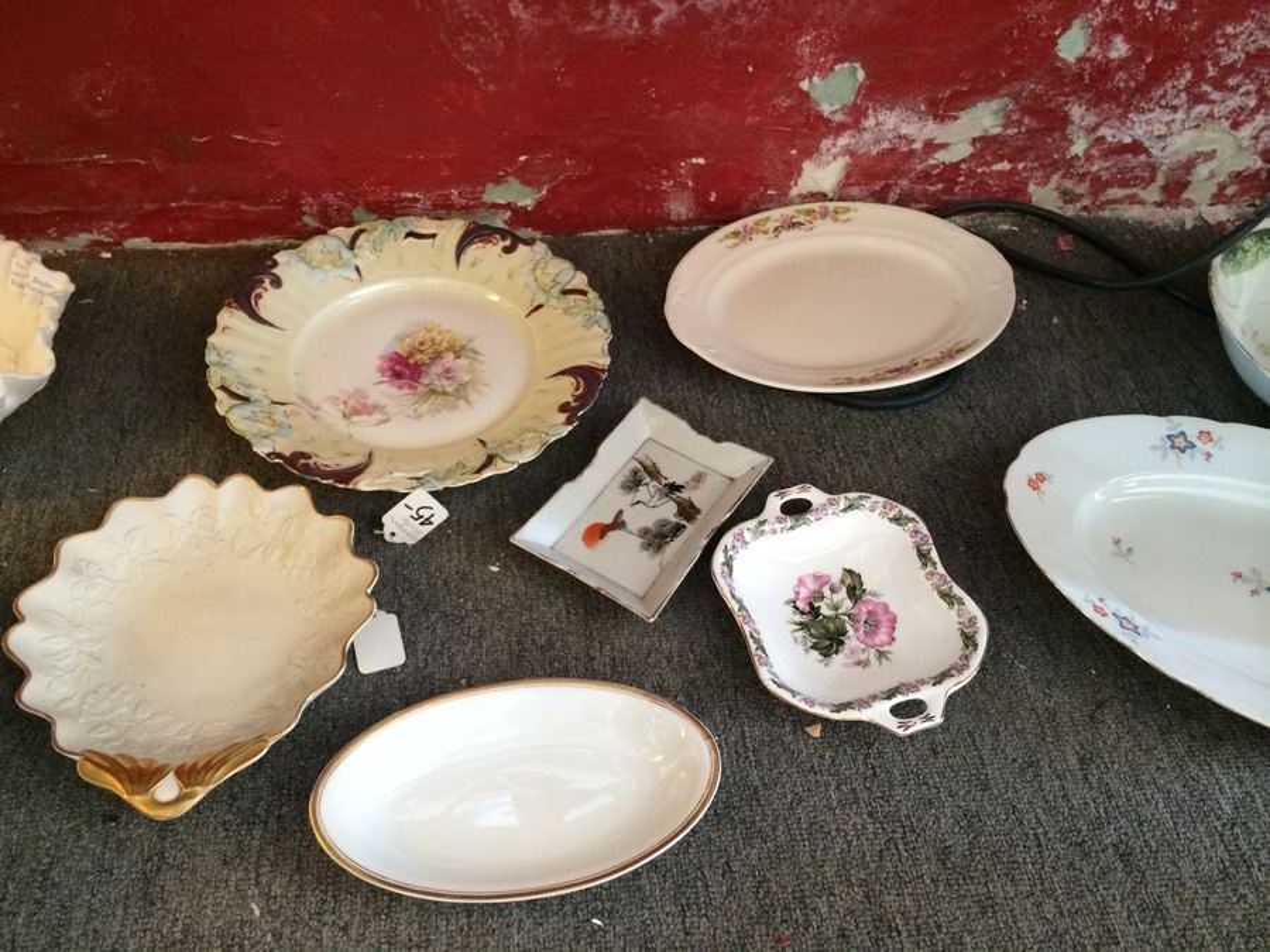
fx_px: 1101
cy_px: 476
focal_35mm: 30
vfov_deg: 46.8
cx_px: 635
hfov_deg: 60.0
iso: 320
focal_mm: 4.12
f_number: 2.2
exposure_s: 1/24
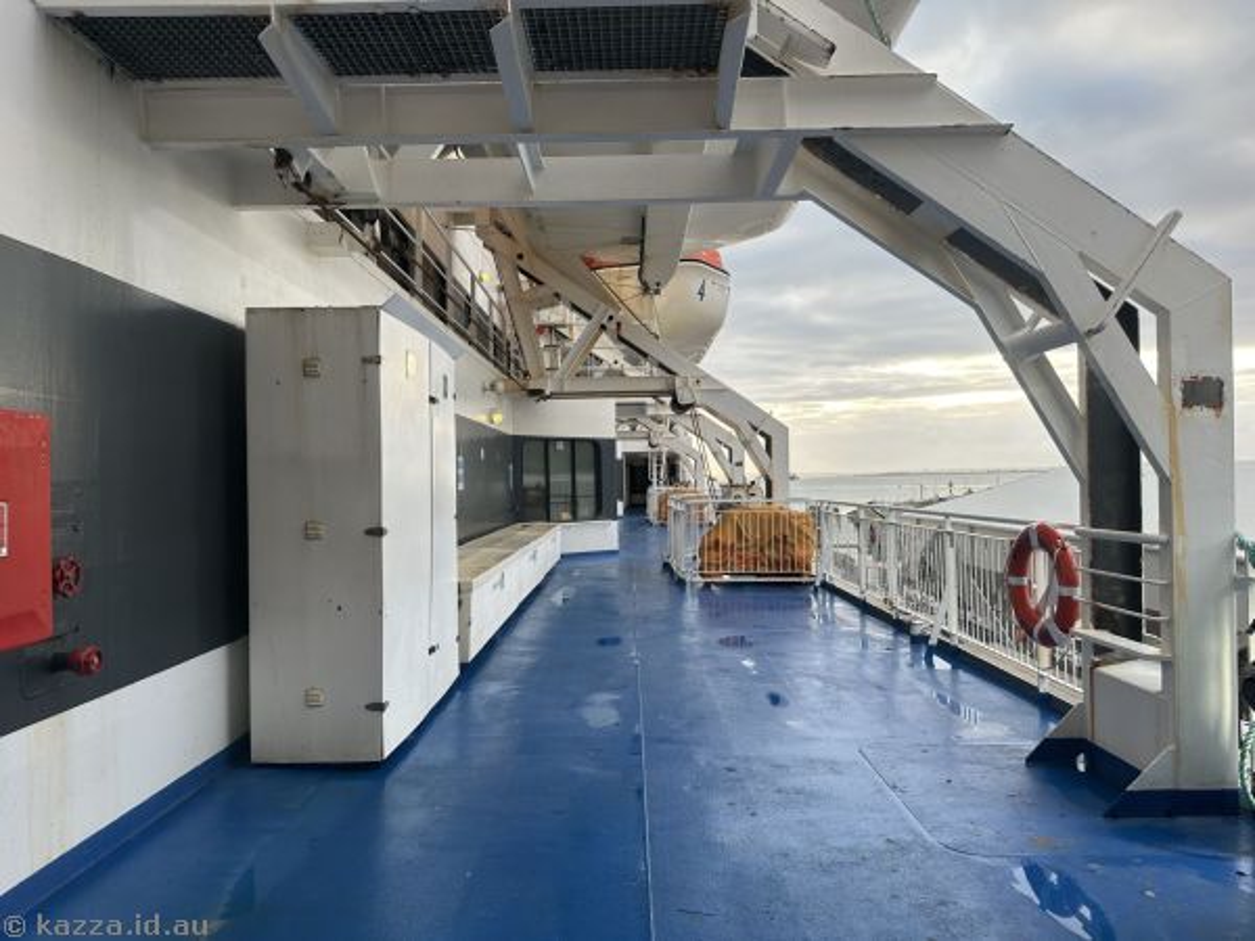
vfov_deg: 56.8
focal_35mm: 24
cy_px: 470
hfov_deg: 71.6
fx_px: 870
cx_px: 628
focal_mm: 6.86
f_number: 1.78
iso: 64
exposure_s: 1/170
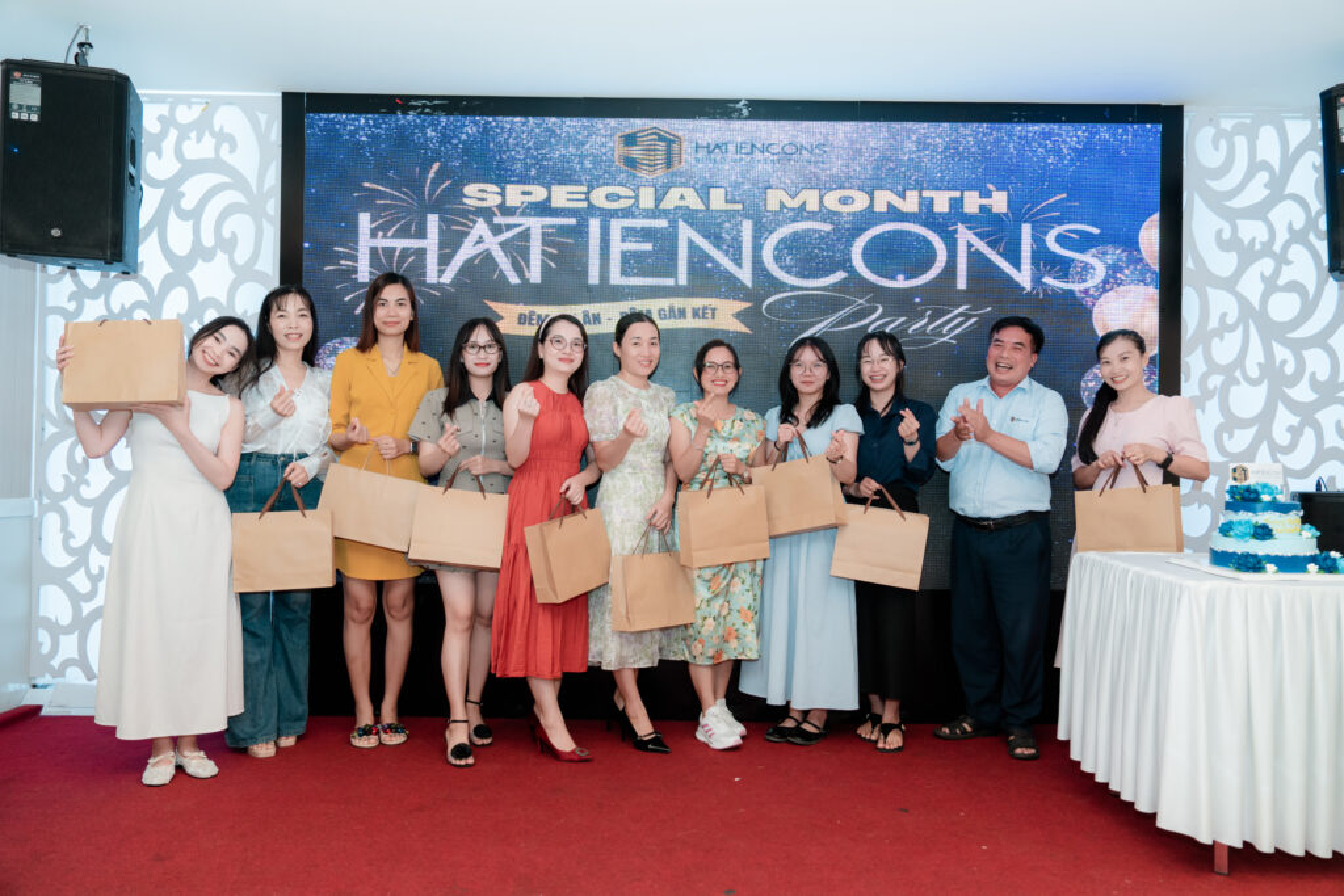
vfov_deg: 49.6
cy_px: 448
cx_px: 672
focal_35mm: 26
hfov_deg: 69.4
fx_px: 971
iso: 640
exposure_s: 1/125
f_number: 3.2
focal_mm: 26
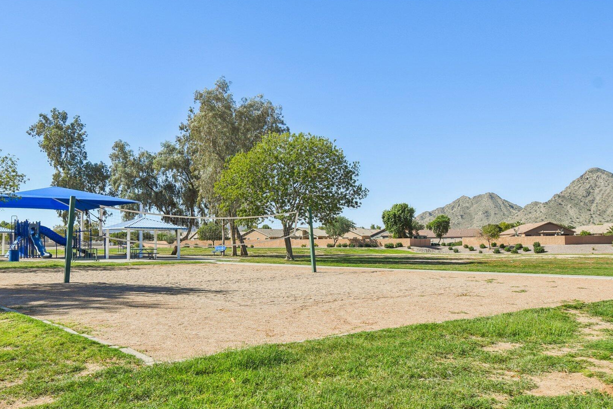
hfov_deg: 55.8
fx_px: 579
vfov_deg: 38.9
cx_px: 292
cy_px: 216
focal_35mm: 34
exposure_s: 1/320
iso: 100
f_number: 8
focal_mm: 18
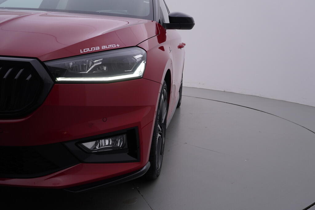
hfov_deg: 53.1
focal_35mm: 36
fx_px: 315
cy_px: 105
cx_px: 158
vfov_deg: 36.9
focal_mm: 24
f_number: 5
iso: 125
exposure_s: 1/125
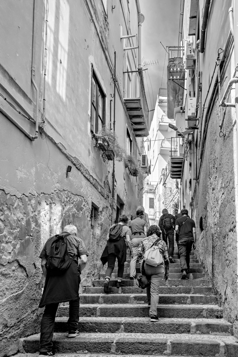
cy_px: 178
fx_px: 278
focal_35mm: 28
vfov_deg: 65.5
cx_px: 119
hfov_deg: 46.4
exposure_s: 1/160
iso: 100
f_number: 5.6
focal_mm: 28
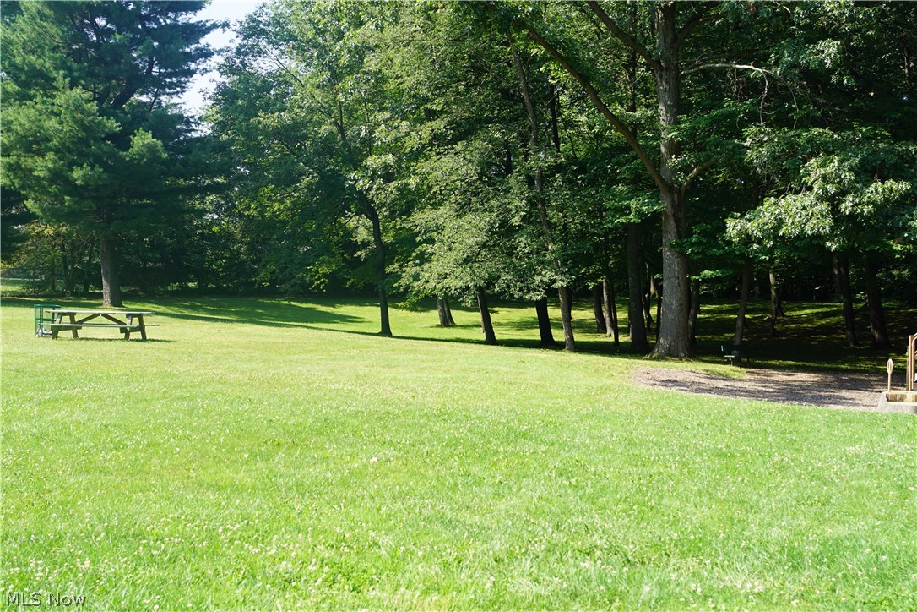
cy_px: 306
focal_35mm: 39
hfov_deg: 49.6
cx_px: 458
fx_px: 993
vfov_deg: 34.2
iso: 100
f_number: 7.1
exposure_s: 1/100
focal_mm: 26
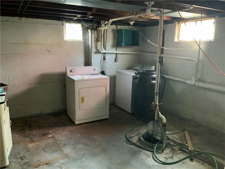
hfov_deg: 61.7
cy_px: 84
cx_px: 112
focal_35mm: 29
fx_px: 188
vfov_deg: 48.2
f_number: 1.8
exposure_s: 1/30
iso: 500
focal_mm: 3
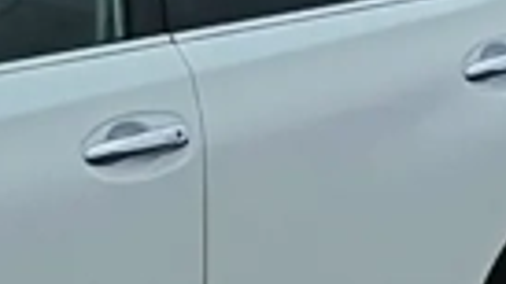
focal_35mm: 254
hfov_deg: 8.3
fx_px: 3407
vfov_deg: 4.8
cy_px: 48
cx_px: -288
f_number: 1.75
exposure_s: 1/314
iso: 100
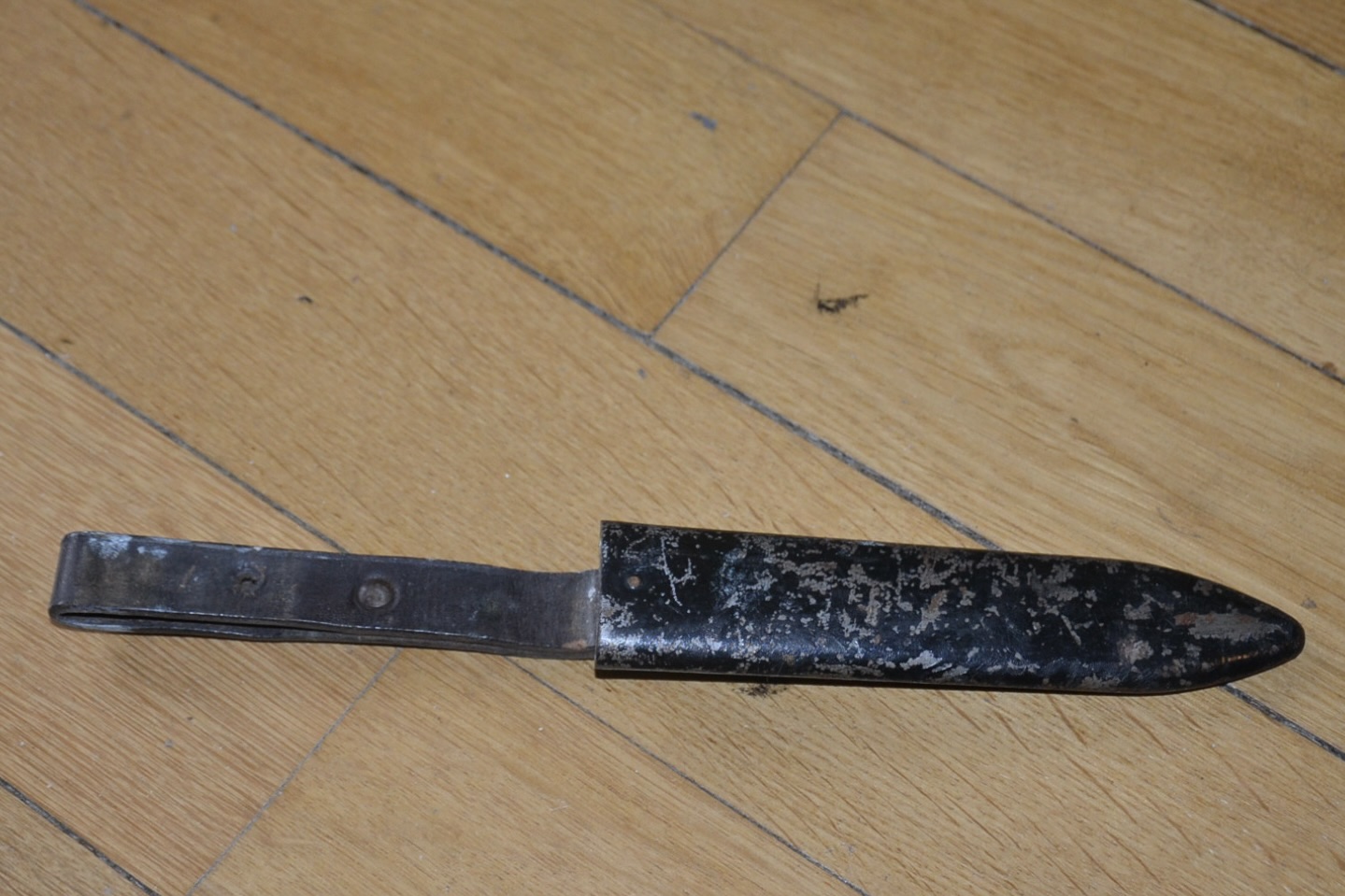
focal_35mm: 39
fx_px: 1457
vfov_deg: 34.2
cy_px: 448
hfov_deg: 49.6
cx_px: 672
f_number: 4
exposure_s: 1/60
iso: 640
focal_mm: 26
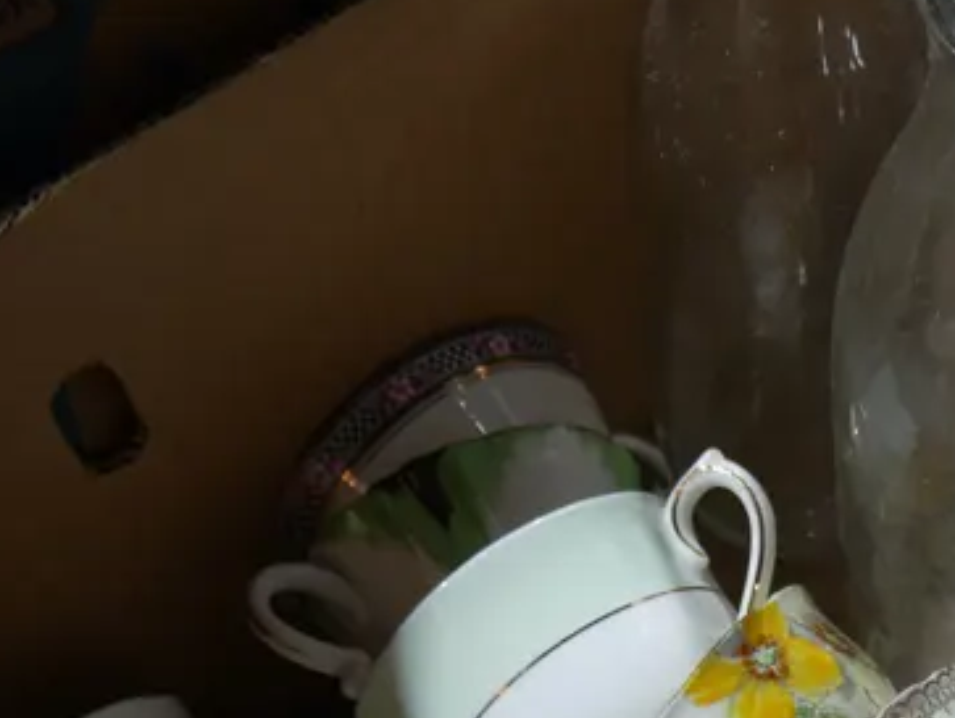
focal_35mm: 79
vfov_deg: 18.3
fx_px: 2182
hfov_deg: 22.4
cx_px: 1194
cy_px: 688
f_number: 3.5
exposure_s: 1/60
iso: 250
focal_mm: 14
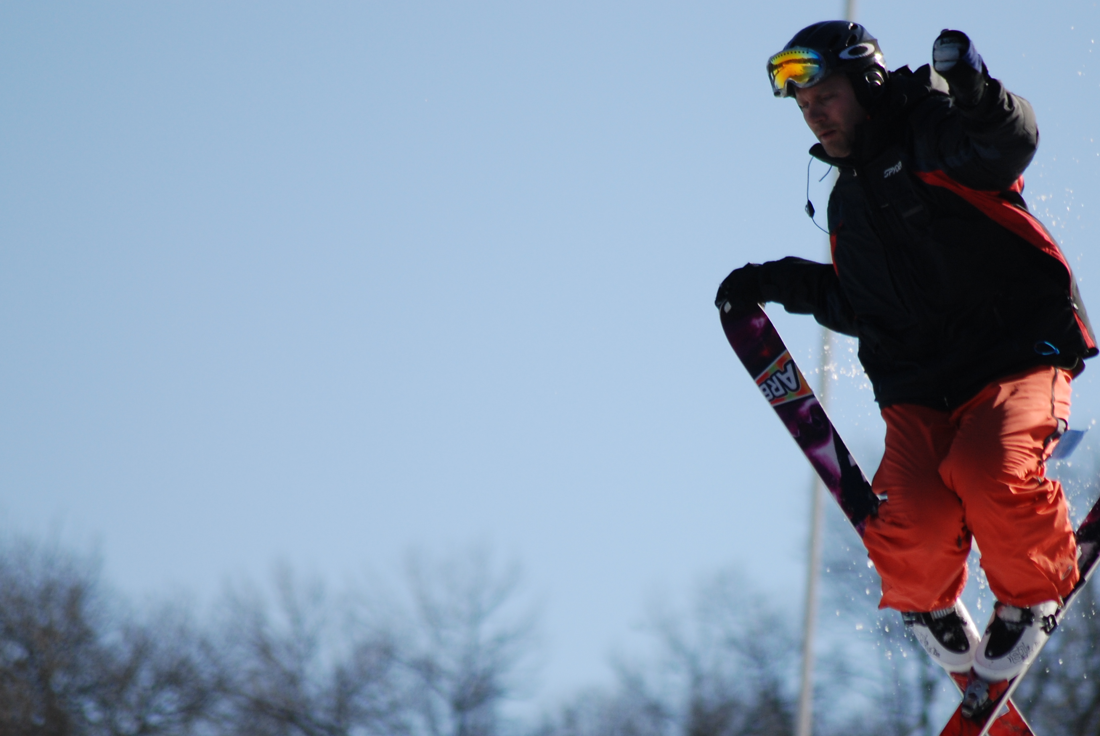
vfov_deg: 2.0
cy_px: 496
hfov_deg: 3.0
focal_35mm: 678
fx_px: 20742
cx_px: 725
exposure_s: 1/800
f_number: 6.3
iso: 200
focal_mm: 320
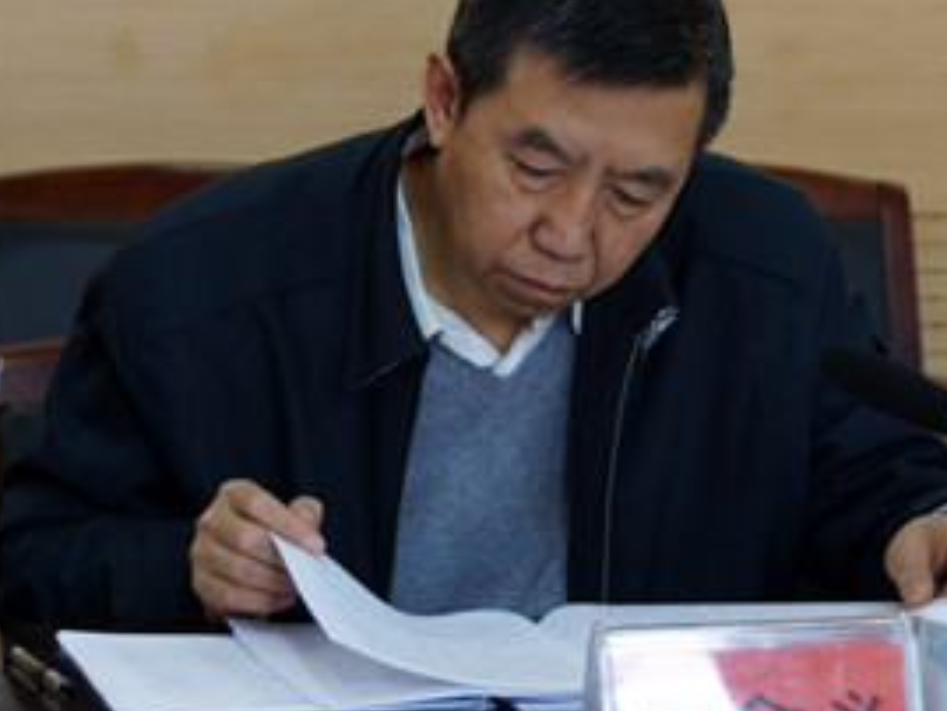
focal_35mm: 198
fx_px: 5413
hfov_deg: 10.0
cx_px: 488
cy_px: 336
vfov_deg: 7.5
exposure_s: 1/15
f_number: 5.6
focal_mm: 85
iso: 400
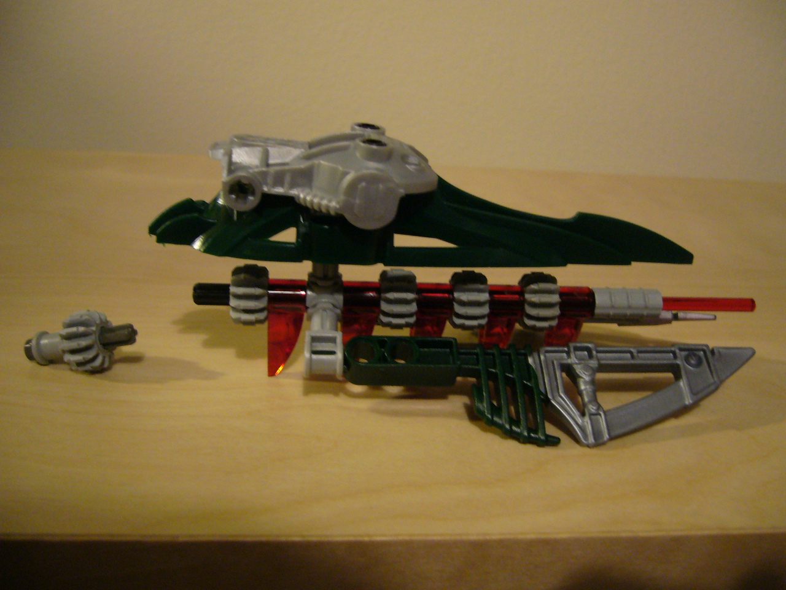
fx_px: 795
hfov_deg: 52.6
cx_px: 393
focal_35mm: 35
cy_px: 295
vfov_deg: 40.7
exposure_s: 1/6
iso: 200
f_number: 2.8
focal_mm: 5.8
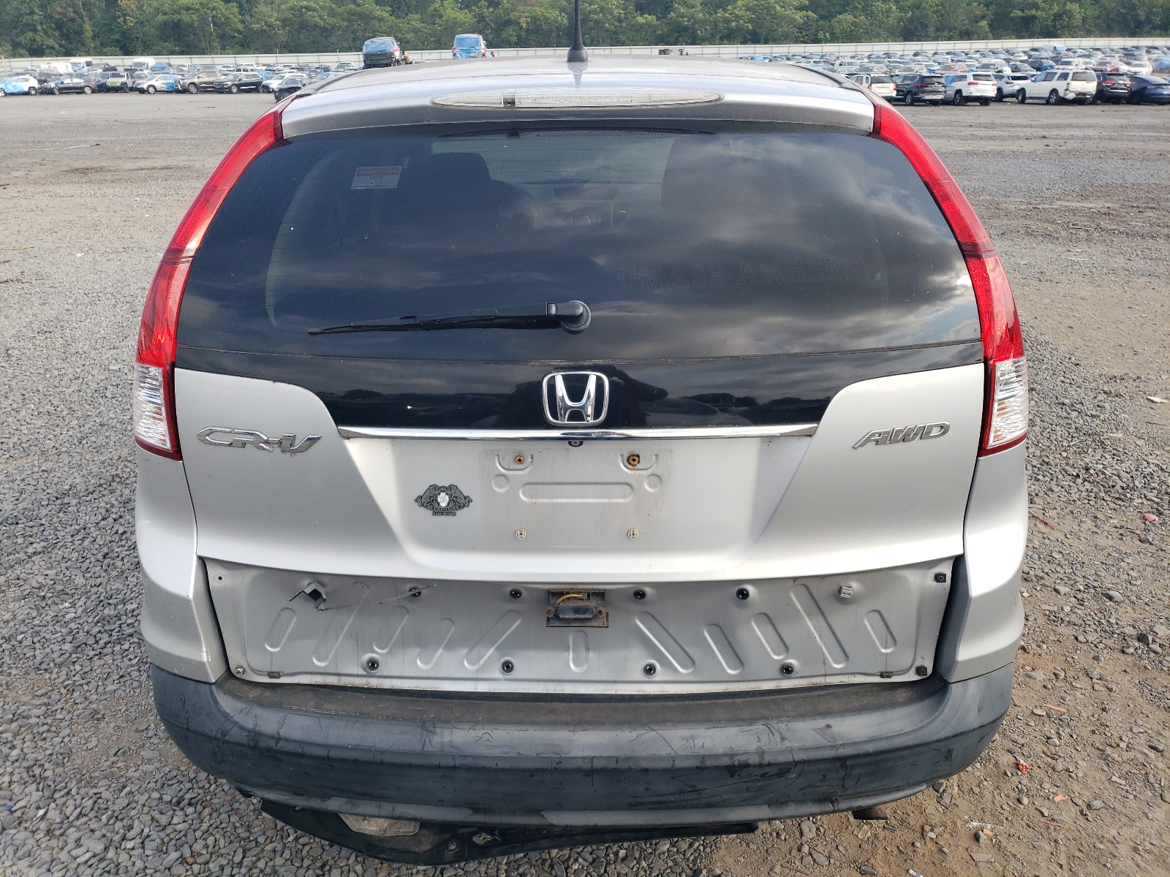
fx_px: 879
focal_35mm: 26
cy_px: 438
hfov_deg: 67.3
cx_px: 585
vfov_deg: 53.1
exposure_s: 1/1111
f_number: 1.5
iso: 50
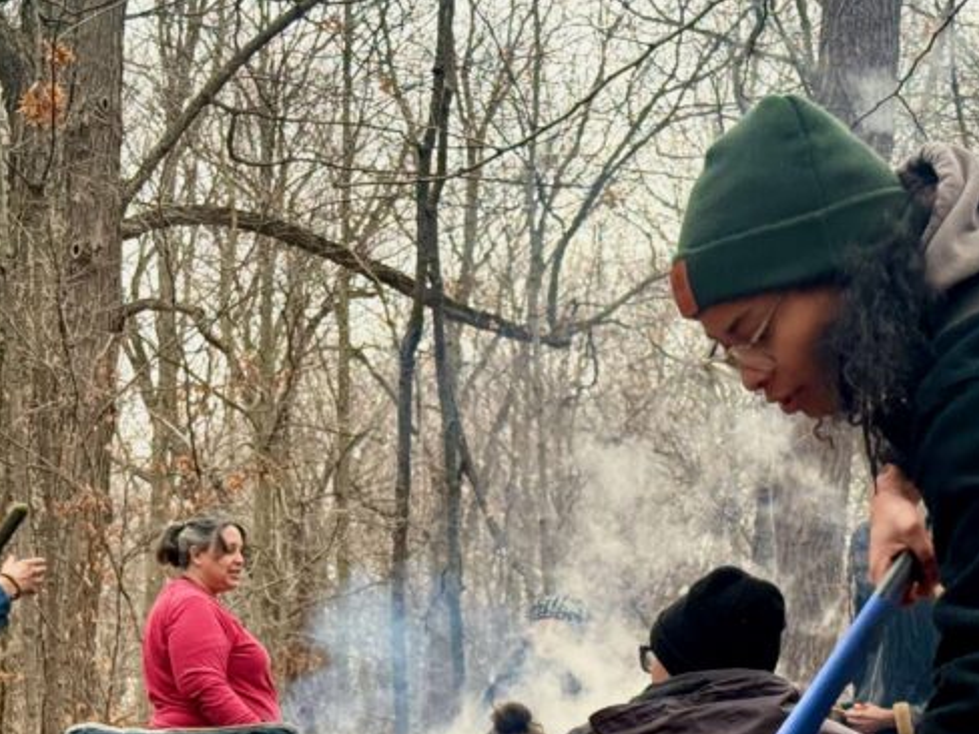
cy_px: 758
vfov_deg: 12.4
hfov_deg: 16.7
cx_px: 652
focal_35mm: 118
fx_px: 3337
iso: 64
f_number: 1.78
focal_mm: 6.76
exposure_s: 1/139
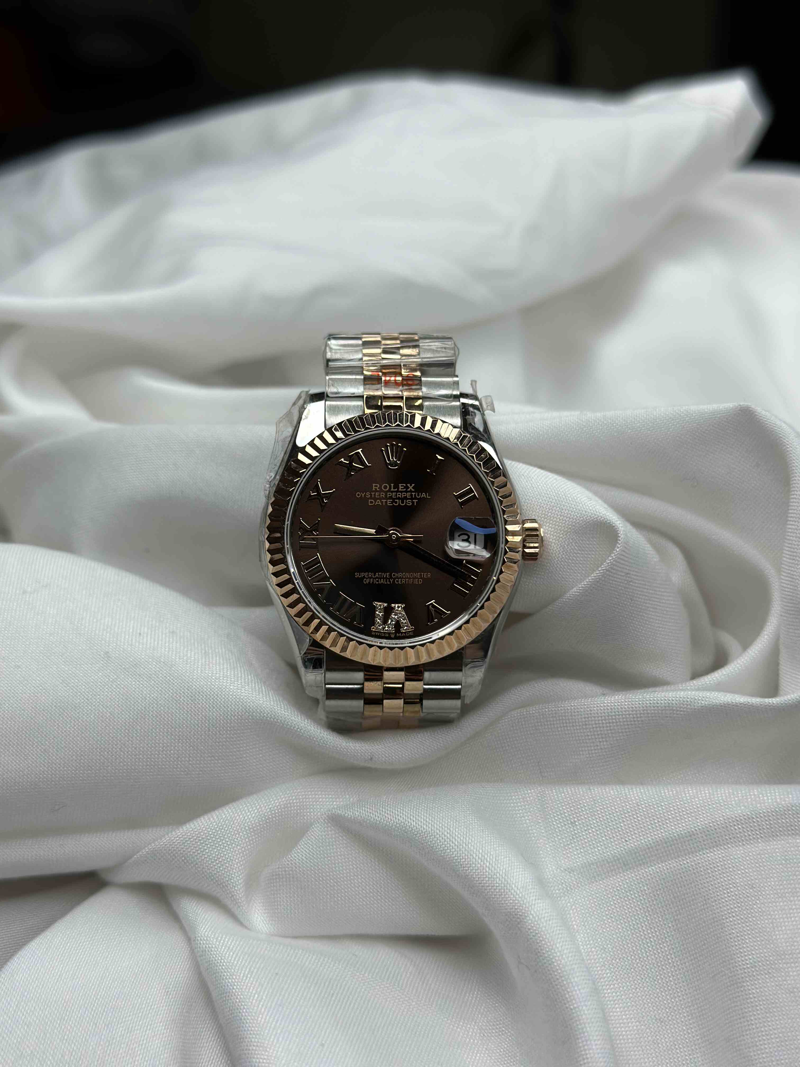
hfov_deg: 30.3
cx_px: 400
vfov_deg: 39.7
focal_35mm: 48
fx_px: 1479
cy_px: 534
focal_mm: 6.86
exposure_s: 1/971
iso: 80
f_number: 1.78
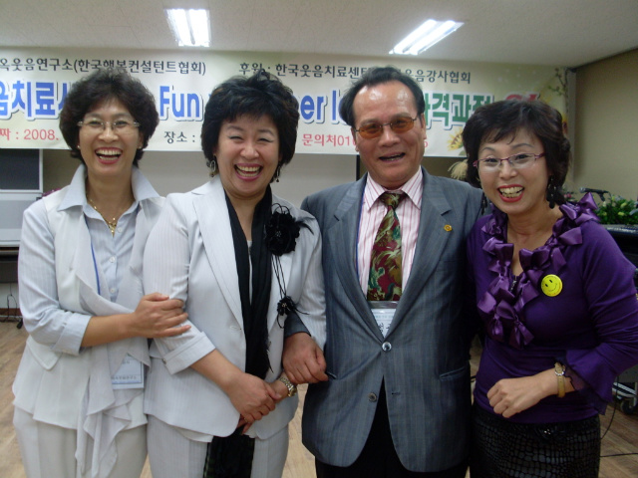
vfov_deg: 37.7
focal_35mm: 38
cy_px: 239
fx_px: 700
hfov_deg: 49.0
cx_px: 319
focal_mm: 6.3
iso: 100
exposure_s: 1/30
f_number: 3
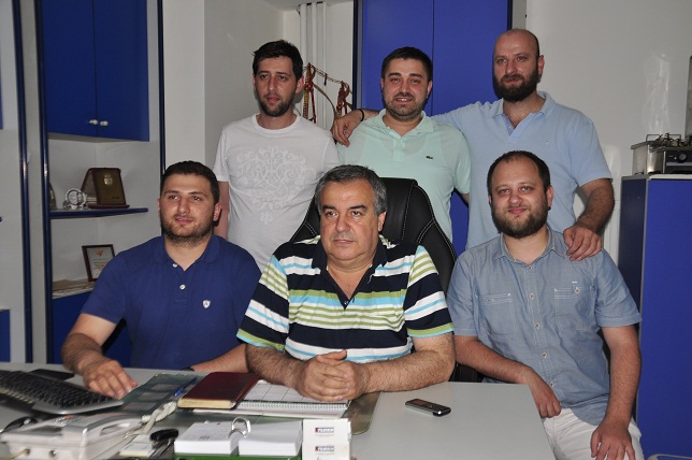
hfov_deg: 51.3
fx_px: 720
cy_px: 230
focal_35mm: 38
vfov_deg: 35.4
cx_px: 346
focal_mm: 25
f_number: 4.5
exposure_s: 1/160
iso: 250
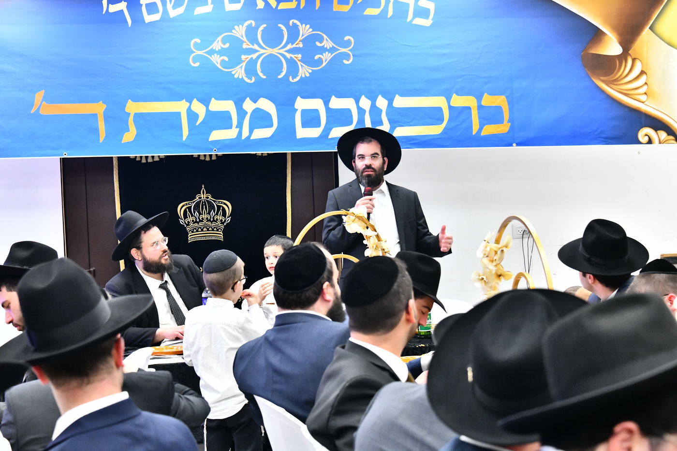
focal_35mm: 70
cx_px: 338
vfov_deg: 19.5
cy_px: 226
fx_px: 1316
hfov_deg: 28.8
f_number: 5.6
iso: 4000
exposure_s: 1/160
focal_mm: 70
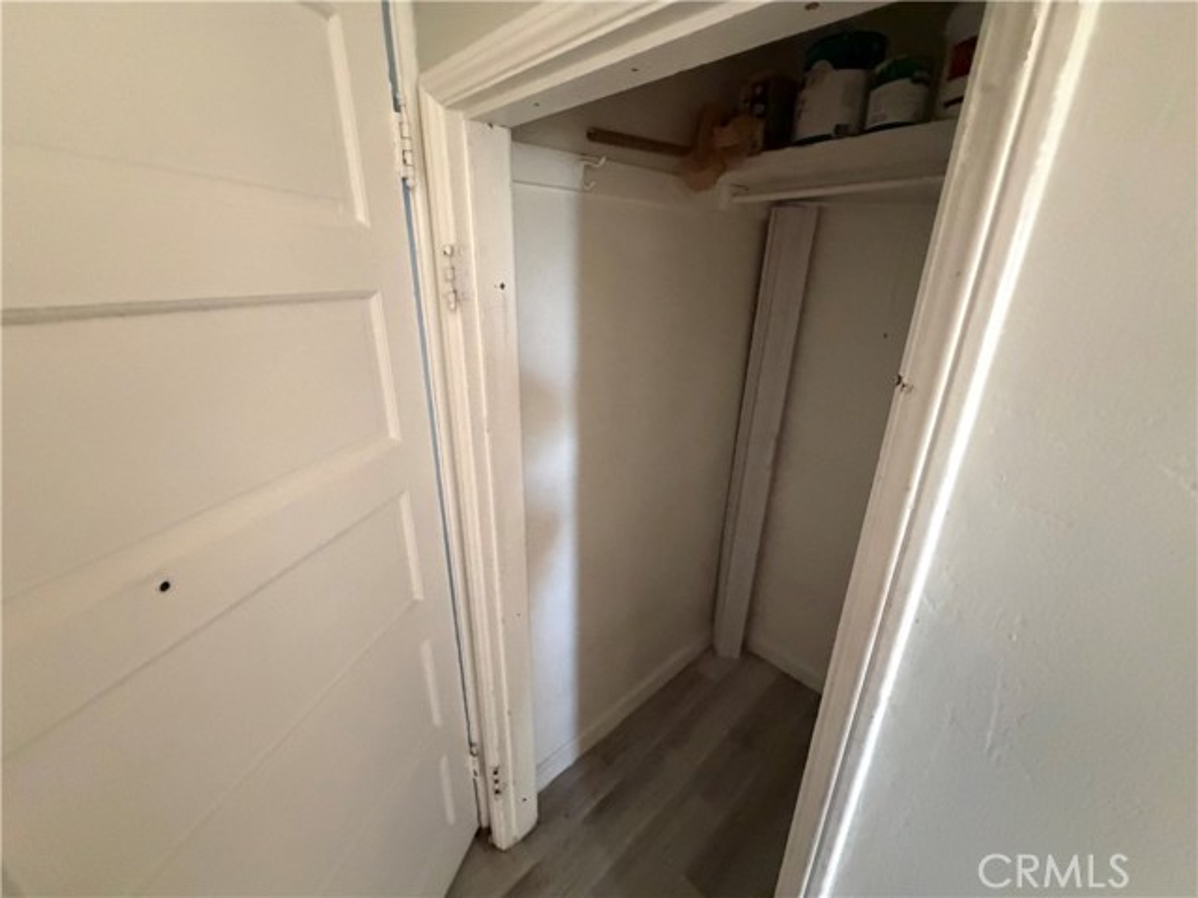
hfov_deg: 102.1
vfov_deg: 85.7
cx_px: 599
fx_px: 485
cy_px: 449
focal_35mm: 14
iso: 1250
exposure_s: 1/59
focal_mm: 2.22
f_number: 2.2
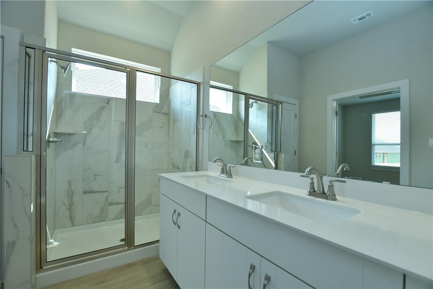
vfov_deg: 77.3
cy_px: 144
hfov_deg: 100.4
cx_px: 216
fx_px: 180
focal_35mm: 15
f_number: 5
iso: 320
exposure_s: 1/80
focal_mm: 10
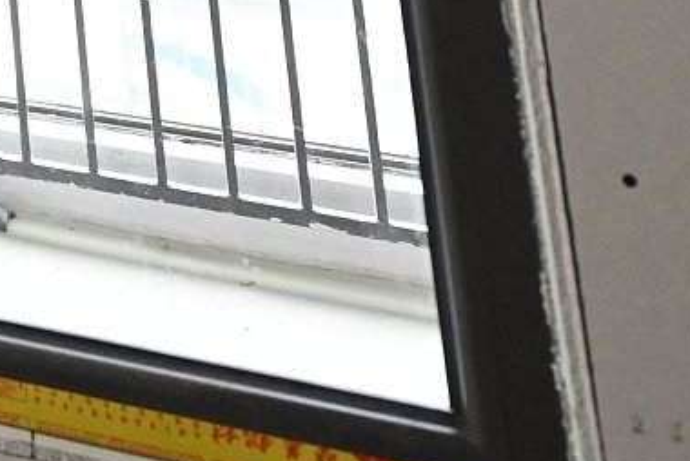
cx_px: -895
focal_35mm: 92
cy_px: -936
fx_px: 1765
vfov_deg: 10.4
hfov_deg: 15.0
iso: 1250
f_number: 2.8
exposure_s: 1/100
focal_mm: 14
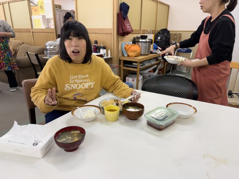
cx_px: 120
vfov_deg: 56.8
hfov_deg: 71.6
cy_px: 90
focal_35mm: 24
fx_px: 166
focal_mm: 6.76
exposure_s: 1/100
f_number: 1.78
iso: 125
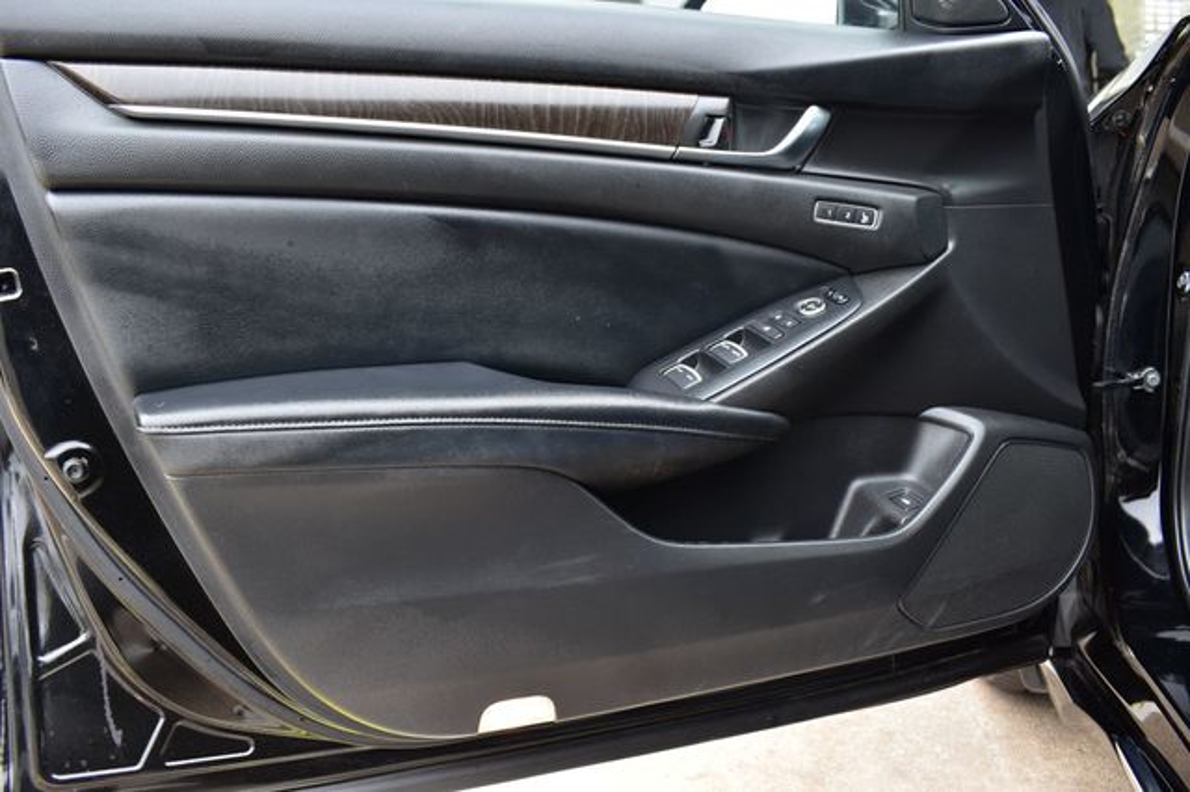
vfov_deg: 43.6
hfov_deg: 62.0
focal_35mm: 30
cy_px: 396
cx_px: 595
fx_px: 991
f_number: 7.1
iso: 400
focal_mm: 20
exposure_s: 1/25
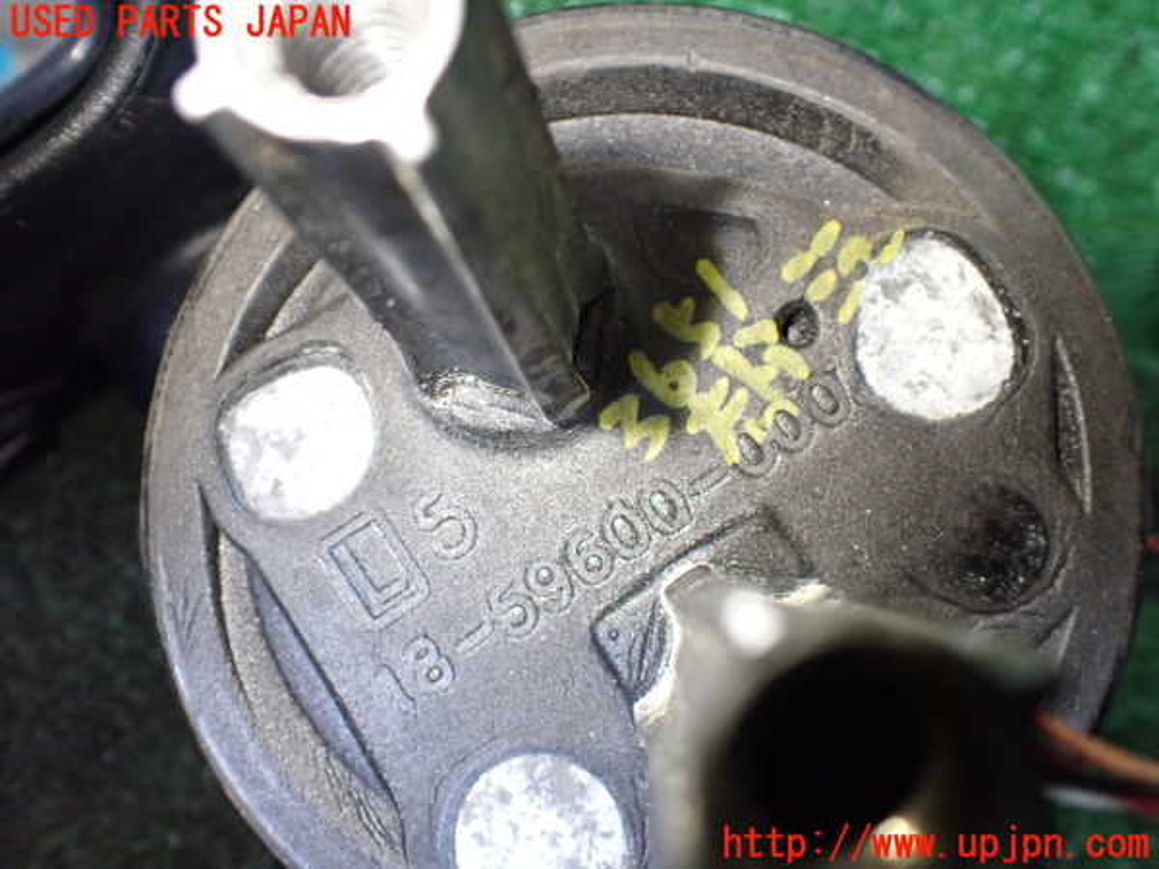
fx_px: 1004
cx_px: 580
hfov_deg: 60.0
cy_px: 434
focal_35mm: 30
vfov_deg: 46.8
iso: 800
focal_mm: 5.4
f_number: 2.3
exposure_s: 1/125
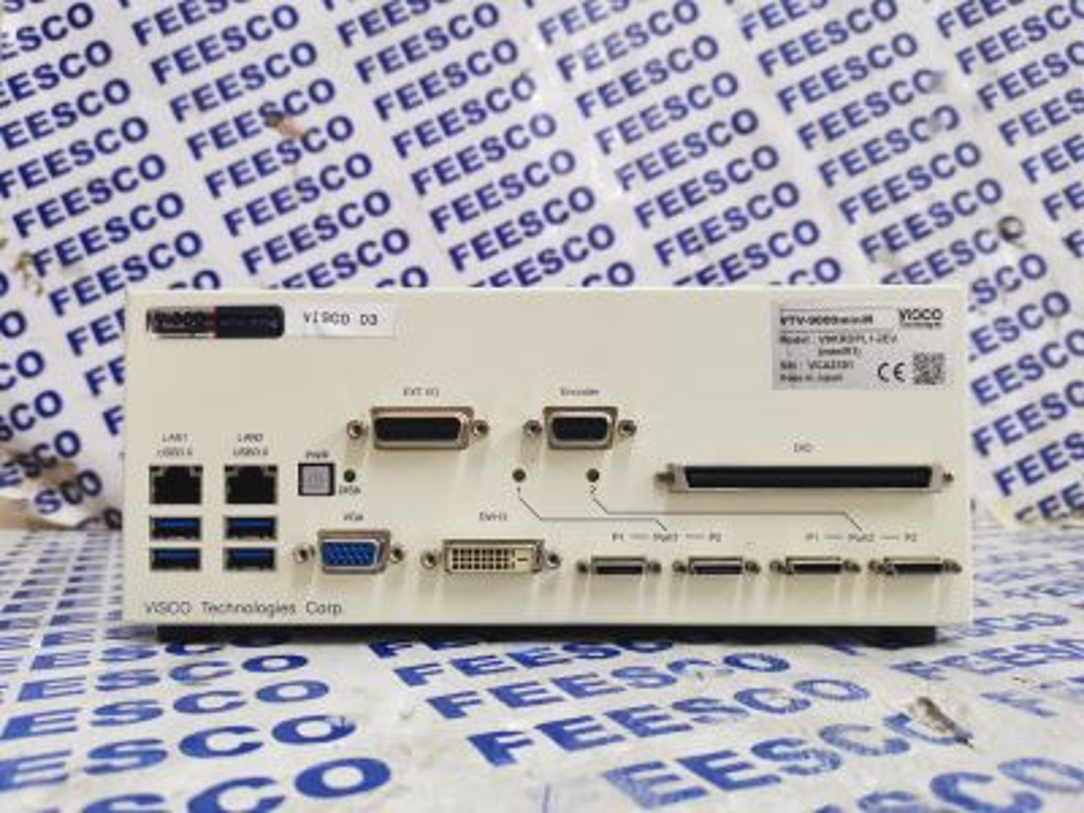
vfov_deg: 53.1
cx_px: 542
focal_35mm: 26
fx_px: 814
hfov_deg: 67.3
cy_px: 406
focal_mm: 5.58
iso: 500
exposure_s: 1/33.3
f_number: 1.8
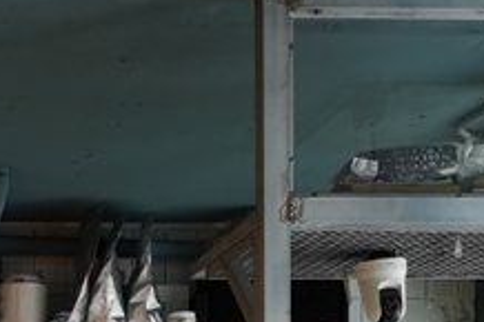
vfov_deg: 12.5
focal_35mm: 103
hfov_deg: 18.7
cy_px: 513
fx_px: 1384
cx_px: -107
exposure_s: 1/30
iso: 320
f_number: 1.8
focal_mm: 3.95
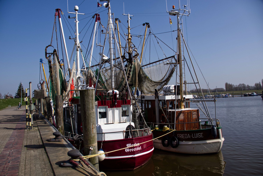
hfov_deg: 67.4
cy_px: 88
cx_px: 132
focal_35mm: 27
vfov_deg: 47.9
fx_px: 197
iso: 200
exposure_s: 1/1600
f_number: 5
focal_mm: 18
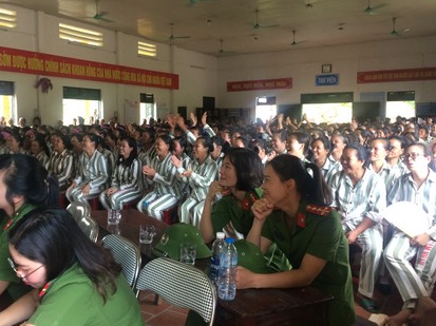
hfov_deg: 55.2
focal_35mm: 33
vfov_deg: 42.8
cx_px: 190
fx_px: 415
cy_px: 146
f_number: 2.2
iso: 125
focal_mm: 4.15
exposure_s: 1/33
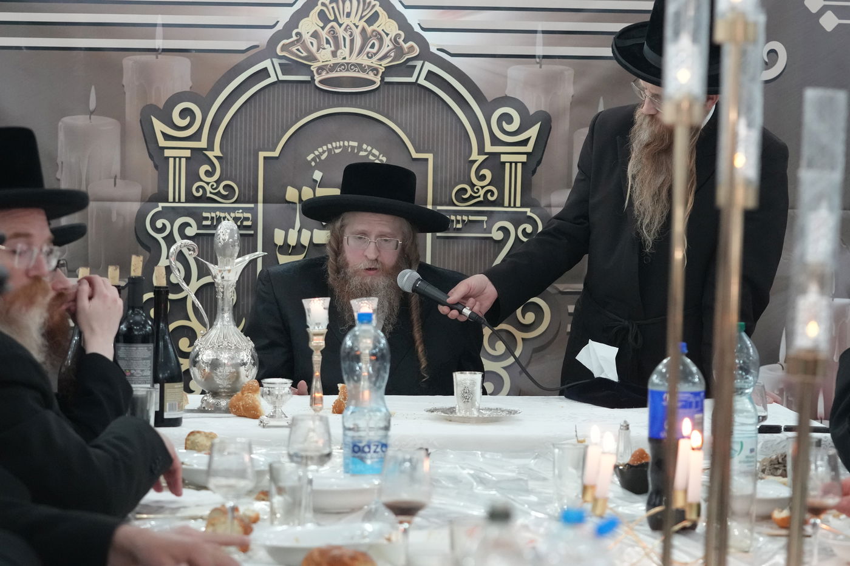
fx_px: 2998
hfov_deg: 16.1
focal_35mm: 127
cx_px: 425
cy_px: 283
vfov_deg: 10.8
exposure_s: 1/160
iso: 4000
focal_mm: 85
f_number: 4
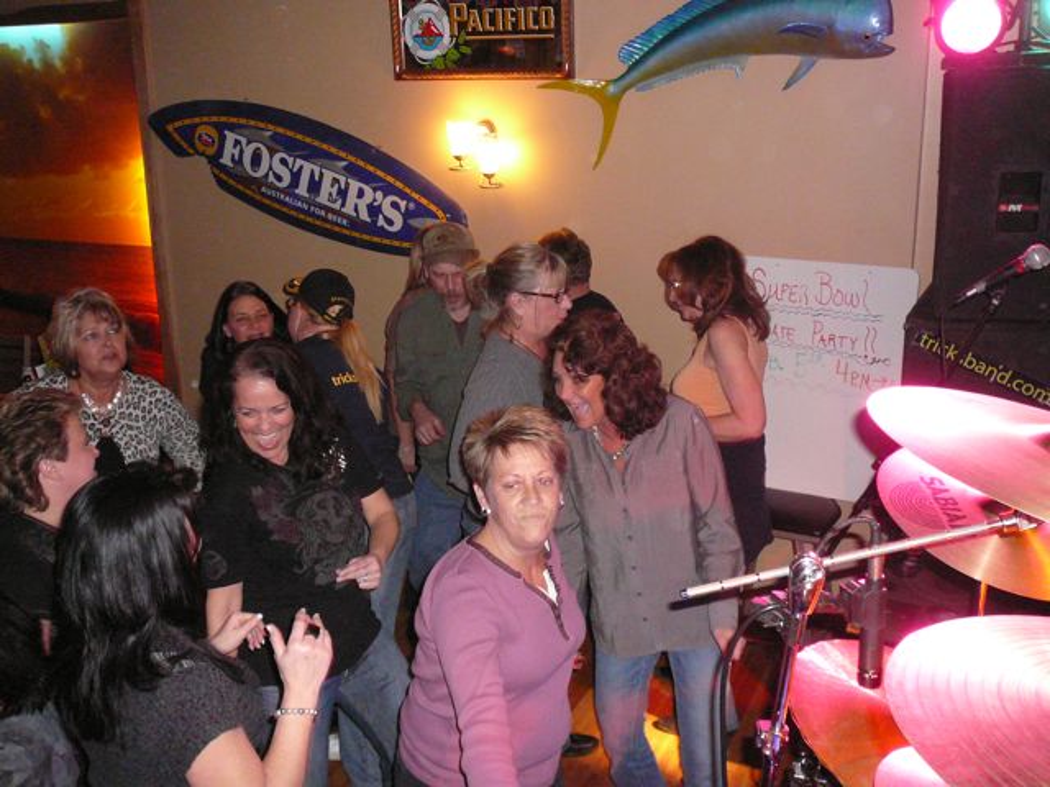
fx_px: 1062
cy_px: 394
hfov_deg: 52.6
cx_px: 525
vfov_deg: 40.7
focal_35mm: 35
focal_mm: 5.2
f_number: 2.8
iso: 400
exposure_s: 1/30
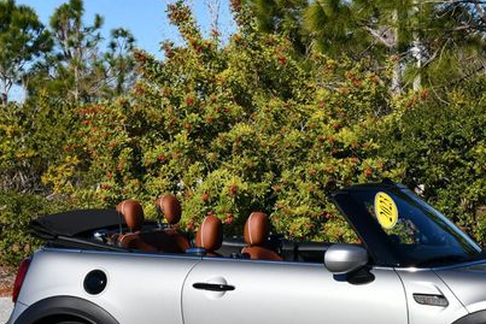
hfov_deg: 18.8
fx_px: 1458
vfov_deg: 12.7
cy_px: 231
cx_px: 347
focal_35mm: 108
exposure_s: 1/320
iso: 100
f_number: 9
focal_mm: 34
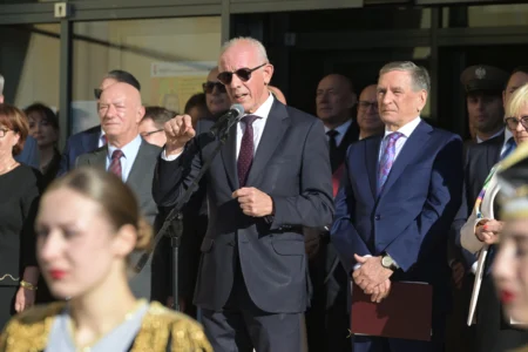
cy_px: 176
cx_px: 264
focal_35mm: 175
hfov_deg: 11.7
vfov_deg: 7.8
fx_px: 2566
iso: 800
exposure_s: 1/2500
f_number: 7.1
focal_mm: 175
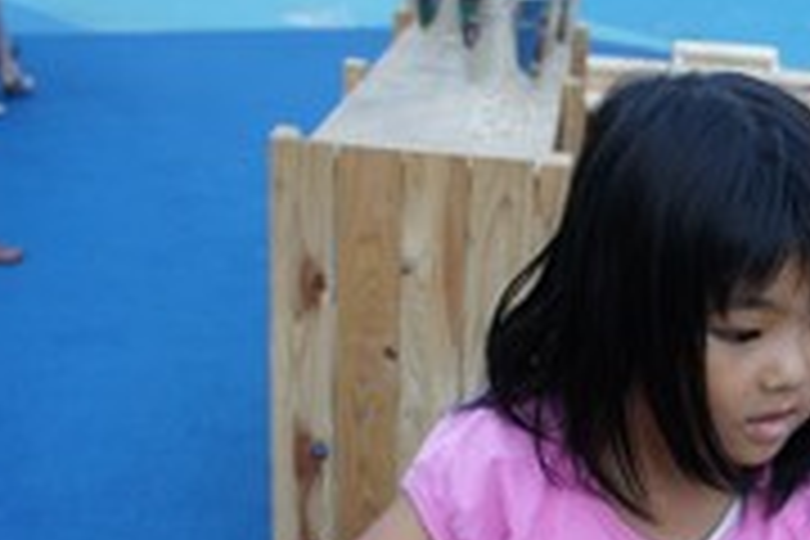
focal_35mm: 70
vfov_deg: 18.9
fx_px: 1577
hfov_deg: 27.4
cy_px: 549
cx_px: 778
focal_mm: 21
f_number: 4.5
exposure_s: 1/50
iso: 200
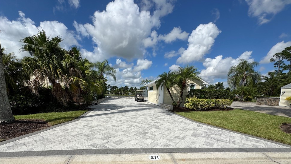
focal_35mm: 16
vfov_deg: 65.6
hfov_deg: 99.3
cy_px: 107
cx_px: 139
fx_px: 123
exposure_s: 1/4132
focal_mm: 2.22
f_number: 2.2
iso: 40
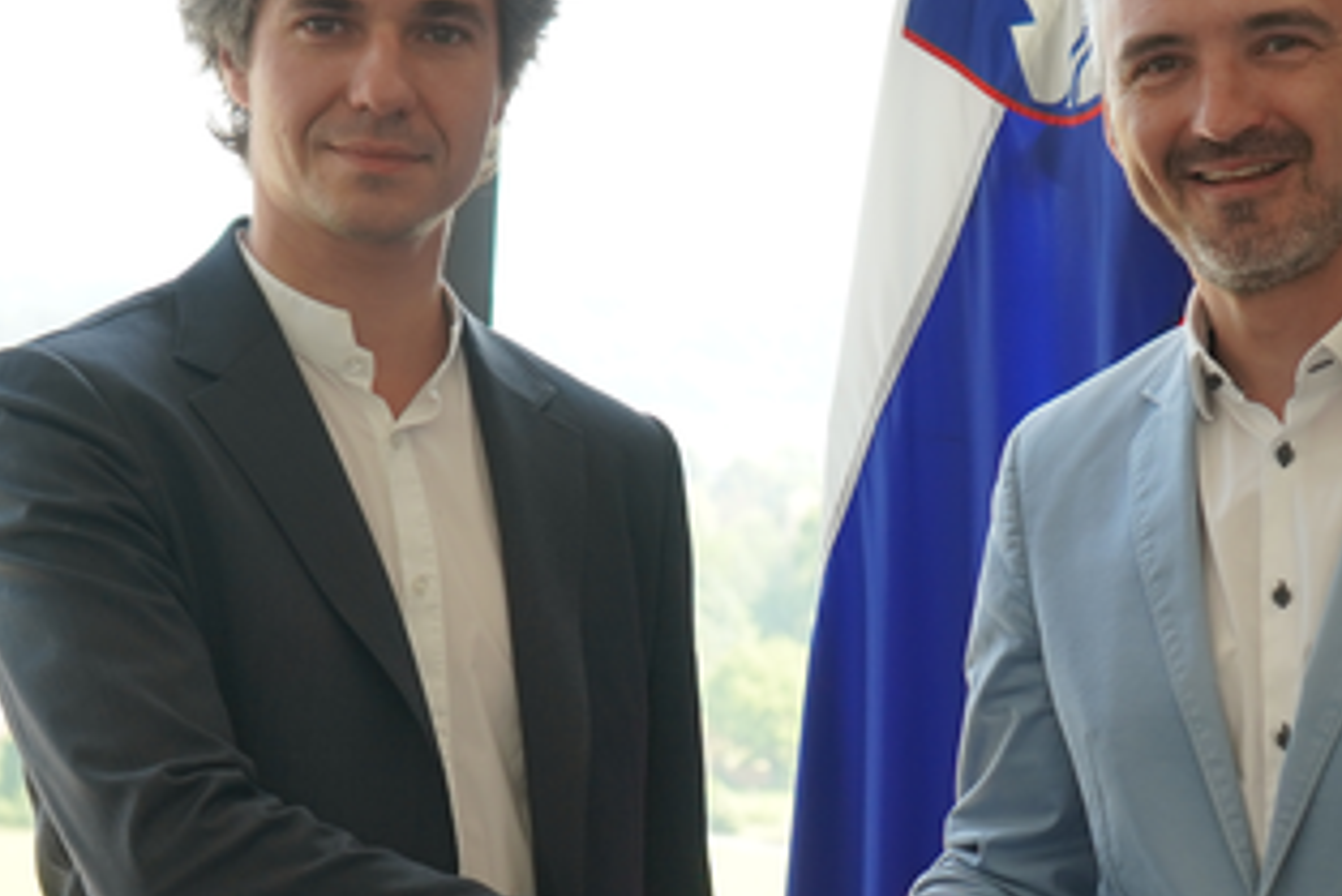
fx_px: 4475
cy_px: 868
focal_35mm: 120
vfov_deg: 11.3
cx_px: 896
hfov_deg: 17.0
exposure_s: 1/160
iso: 250
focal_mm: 40
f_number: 4
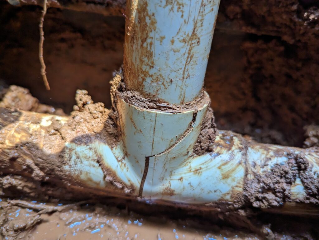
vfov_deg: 56.9
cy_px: 120
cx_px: 160
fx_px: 221
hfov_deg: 71.5
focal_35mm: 24
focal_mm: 6.81
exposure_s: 1/156
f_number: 1.85
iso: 394
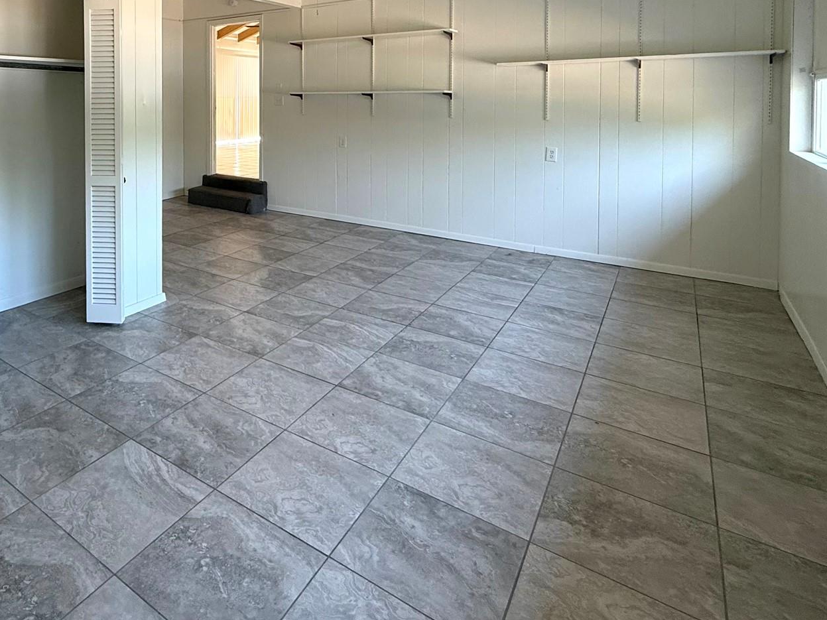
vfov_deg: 54.3
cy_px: 112
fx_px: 549
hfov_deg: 69.8
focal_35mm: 23
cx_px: 222
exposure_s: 1/120
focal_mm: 2.22
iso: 125
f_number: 2.2
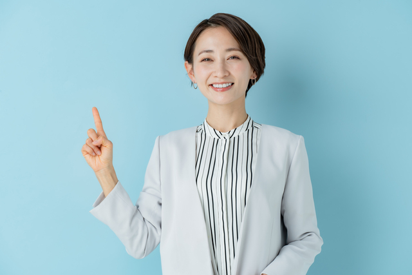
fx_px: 1681
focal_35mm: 147
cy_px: 138
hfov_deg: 14.0
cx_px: 206
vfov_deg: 9.3
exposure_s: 1/125
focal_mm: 147
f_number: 8
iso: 100
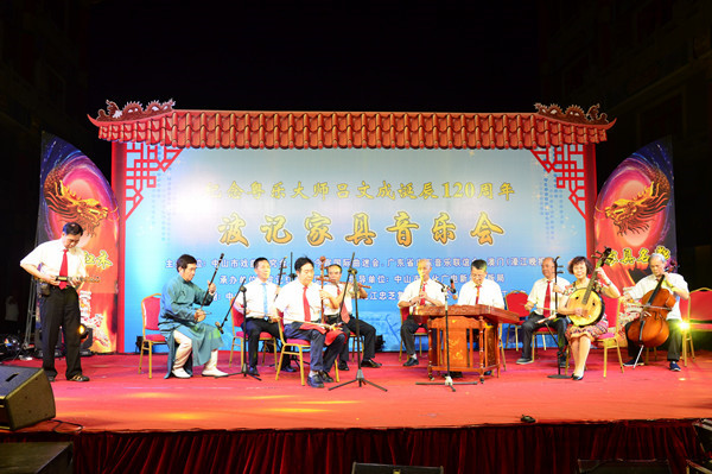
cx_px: 356
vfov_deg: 41.6
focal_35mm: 32
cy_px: 237
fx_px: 622
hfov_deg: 59.5
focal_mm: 21
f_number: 5.6
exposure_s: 1/125
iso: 1250
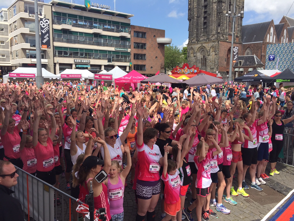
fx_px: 246
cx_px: 147
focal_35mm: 29
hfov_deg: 61.7
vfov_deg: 48.2
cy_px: 110
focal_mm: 4.15
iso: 32
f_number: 2.2
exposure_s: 1/1522
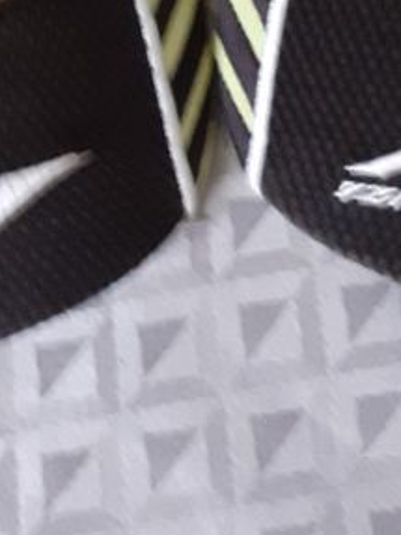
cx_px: 190
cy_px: -28
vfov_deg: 20.1
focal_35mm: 94
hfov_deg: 15.7
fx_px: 1453
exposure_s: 1/25
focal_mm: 3.6
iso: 400
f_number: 1.9
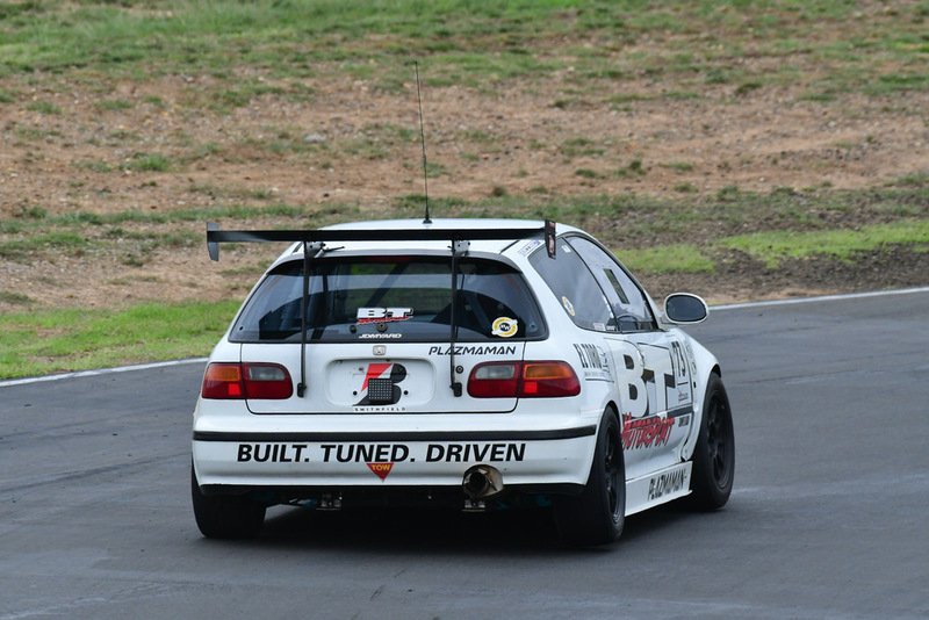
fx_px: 19360
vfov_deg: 1.8
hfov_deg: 2.7
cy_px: 310
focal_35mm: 750
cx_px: 464
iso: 1600
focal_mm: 500
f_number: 10
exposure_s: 1/640
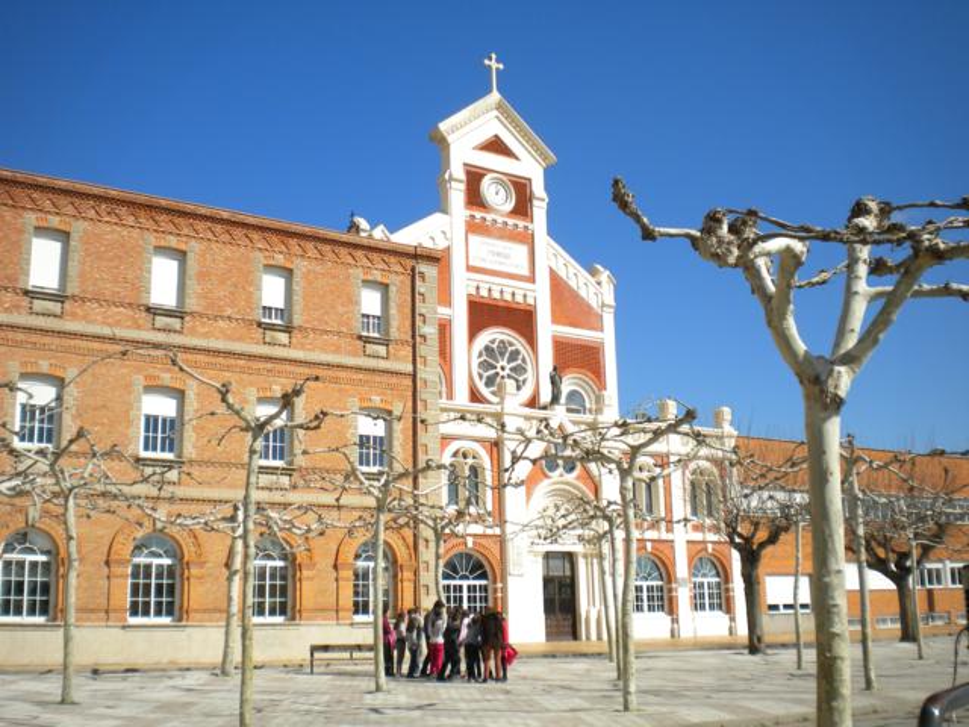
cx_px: 484
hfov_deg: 45.8
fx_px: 1148
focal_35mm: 41
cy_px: 364
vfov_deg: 35.1
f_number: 4.9
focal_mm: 7.4
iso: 113
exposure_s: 1/1000
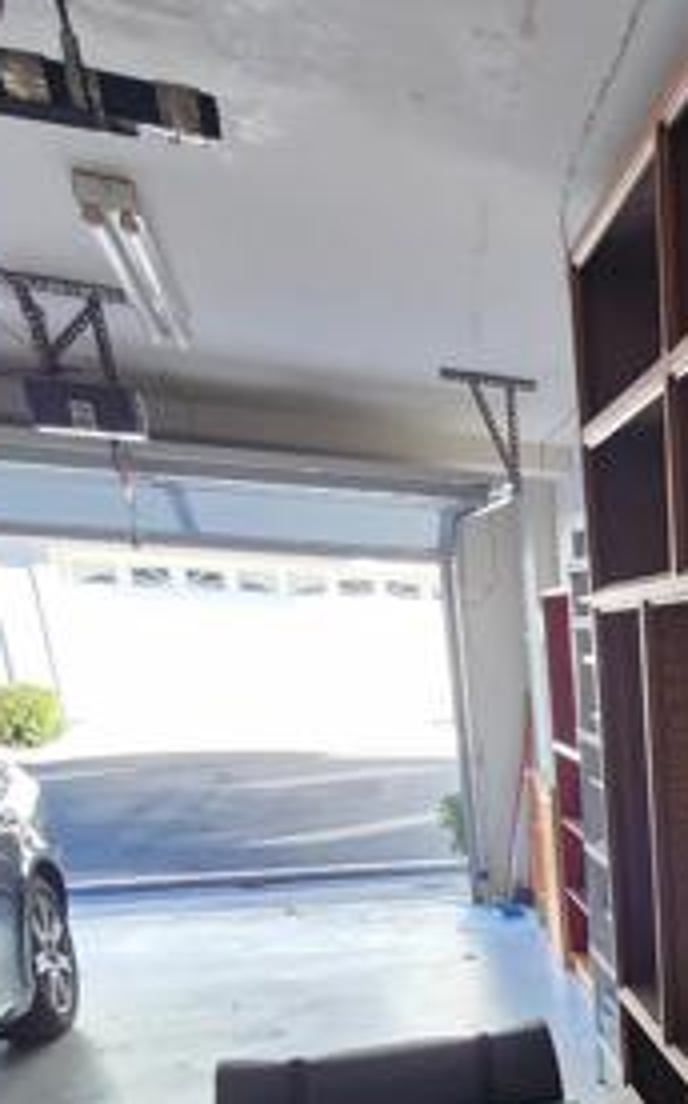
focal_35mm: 32
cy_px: 1016
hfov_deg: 30.6
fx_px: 962
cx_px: 904
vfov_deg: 51.8
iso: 125
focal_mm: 2.2
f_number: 2.2
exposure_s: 1/60
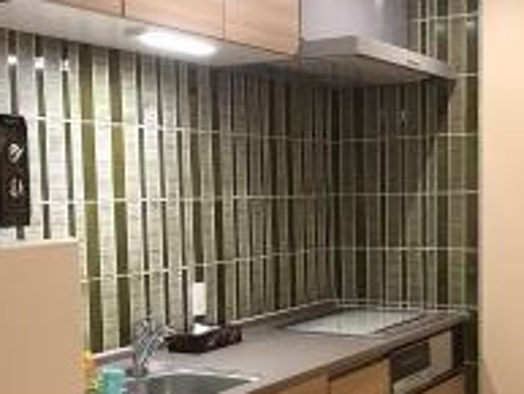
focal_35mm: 58
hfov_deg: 33.1
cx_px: 310
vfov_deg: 25.1
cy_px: 277
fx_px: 879
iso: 64
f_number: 1.8
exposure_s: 1/17
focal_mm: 3.99
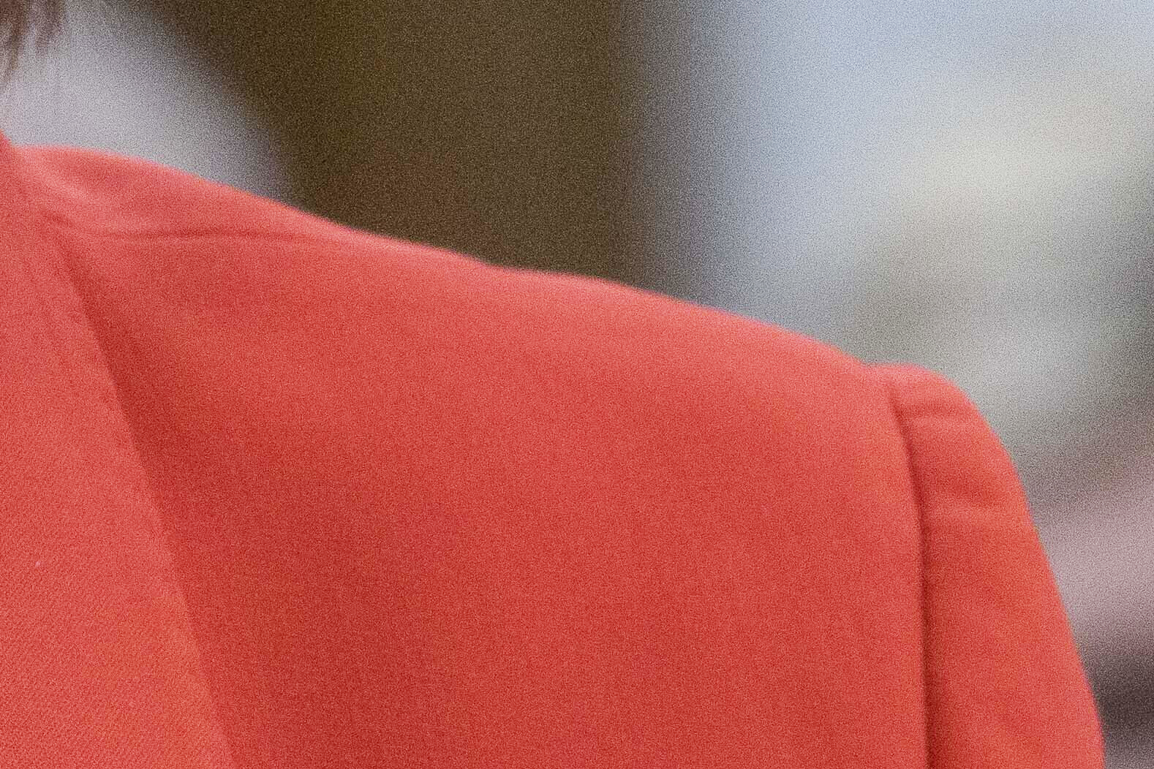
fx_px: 30194
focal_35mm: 942
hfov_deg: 2.2
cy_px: 82
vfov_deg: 1.5
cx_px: -936
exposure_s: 1/250
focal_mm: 180
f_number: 4.5
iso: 1600
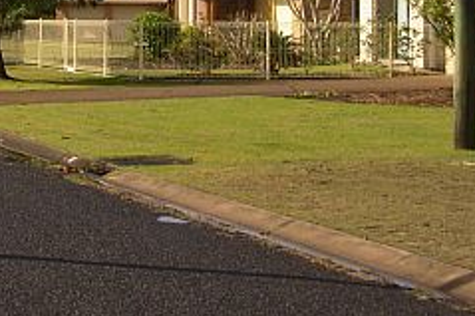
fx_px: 1912
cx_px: -66
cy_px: -93
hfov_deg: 13.8
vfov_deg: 9.3
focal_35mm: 145
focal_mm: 8.5
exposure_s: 1/995
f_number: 3.2
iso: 50
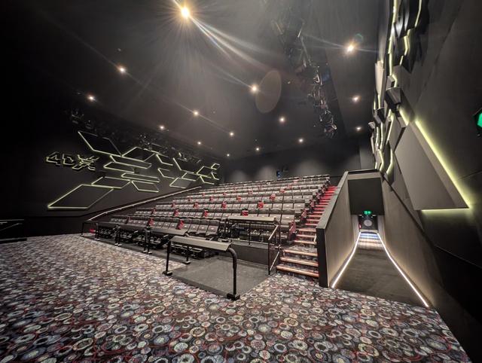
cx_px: 241
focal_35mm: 12
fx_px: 167
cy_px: 182
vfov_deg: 94.6
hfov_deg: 110.5
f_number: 1.95
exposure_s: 1/3.87
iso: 513
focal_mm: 2.23
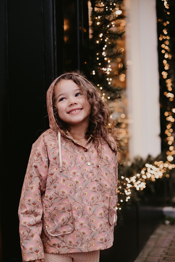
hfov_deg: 25.5
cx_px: 88
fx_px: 387
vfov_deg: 37.5
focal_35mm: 53
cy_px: 131
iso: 250
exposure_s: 1/125
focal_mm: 35
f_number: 1.8
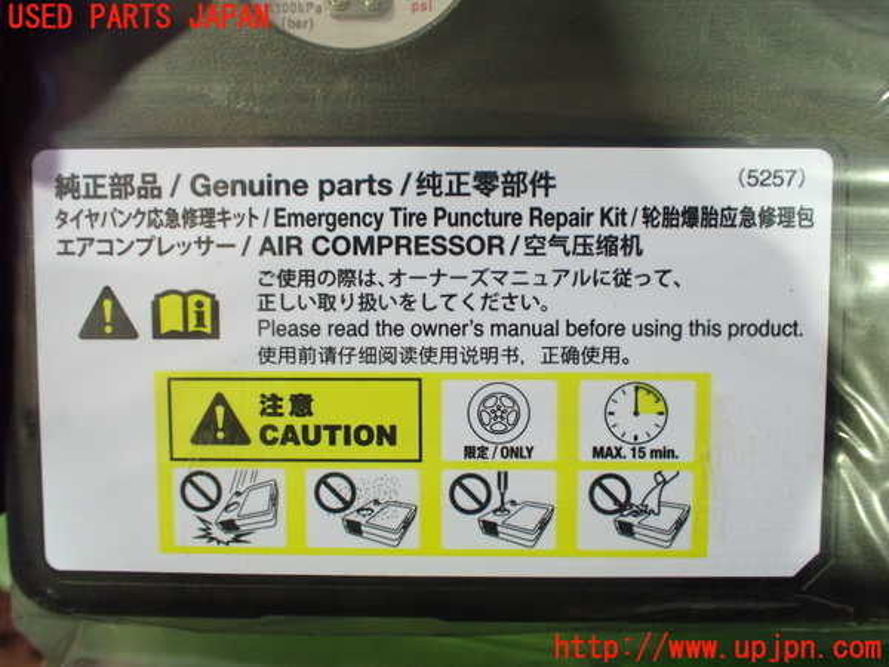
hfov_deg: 60.0
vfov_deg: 46.8
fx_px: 770
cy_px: 334
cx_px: 444
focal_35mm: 30
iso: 800
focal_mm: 5.4
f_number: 2.3
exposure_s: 1/40
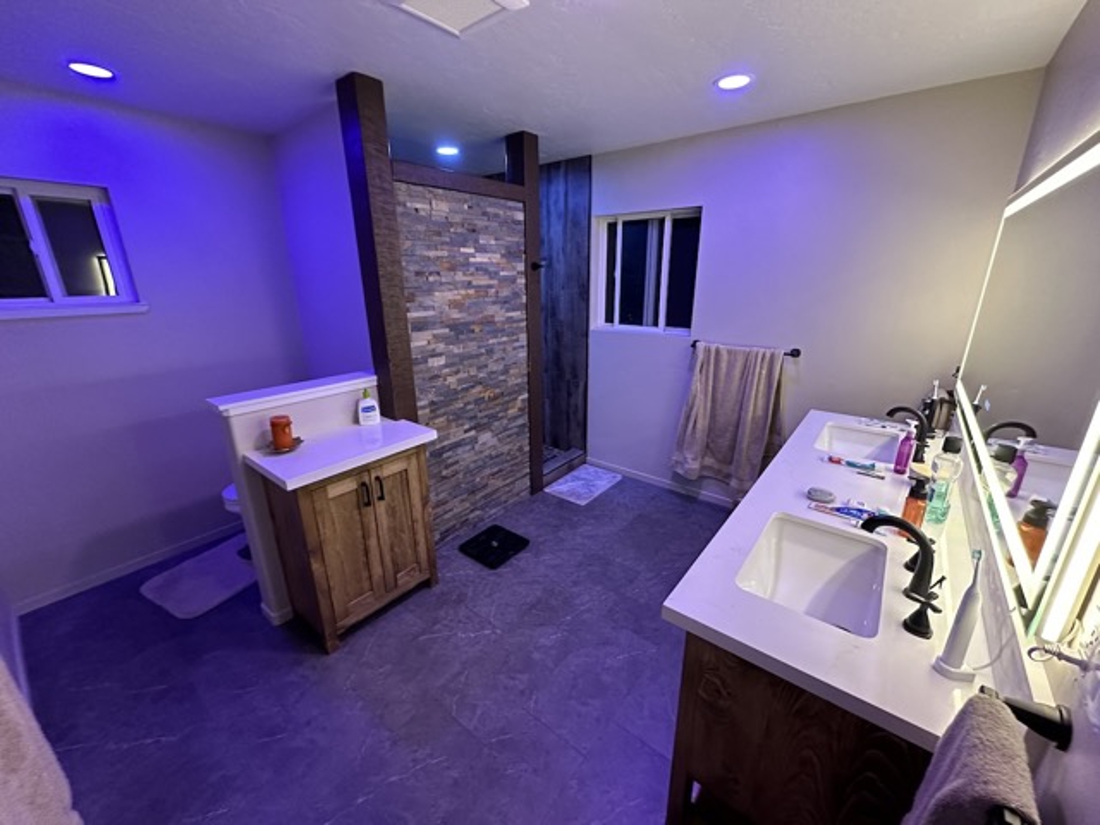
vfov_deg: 85.7
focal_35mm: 14
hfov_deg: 102.1
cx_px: 550
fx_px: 445
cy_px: 412
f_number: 2.2
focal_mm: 2.22
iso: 800
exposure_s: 1/58
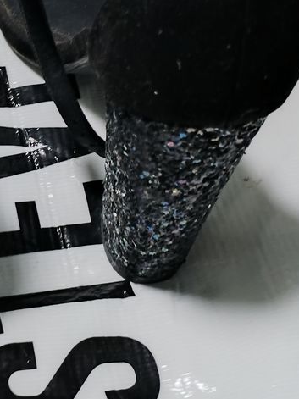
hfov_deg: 17.1
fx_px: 979
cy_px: 97
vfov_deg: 22.8
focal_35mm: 85
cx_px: 19
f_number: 1.8
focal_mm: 4.75
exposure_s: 1/293
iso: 100
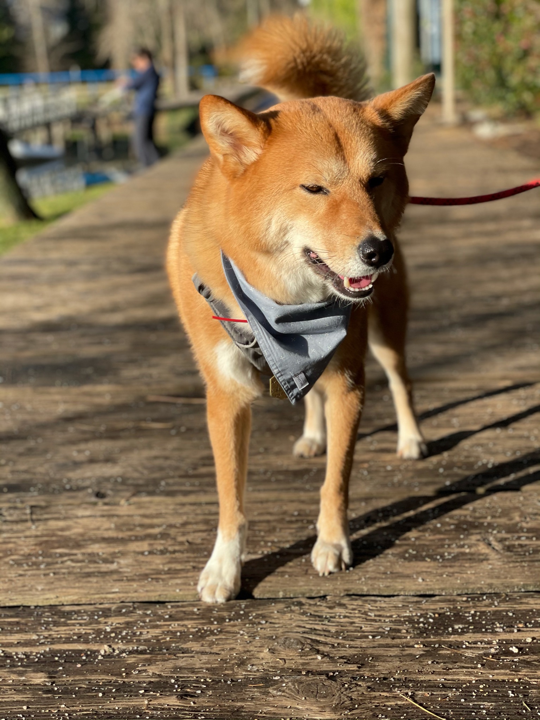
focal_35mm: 52
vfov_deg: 36.8
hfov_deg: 28.0
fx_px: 1082
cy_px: 360
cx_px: 270
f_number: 2
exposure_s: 1/799
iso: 25
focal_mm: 6
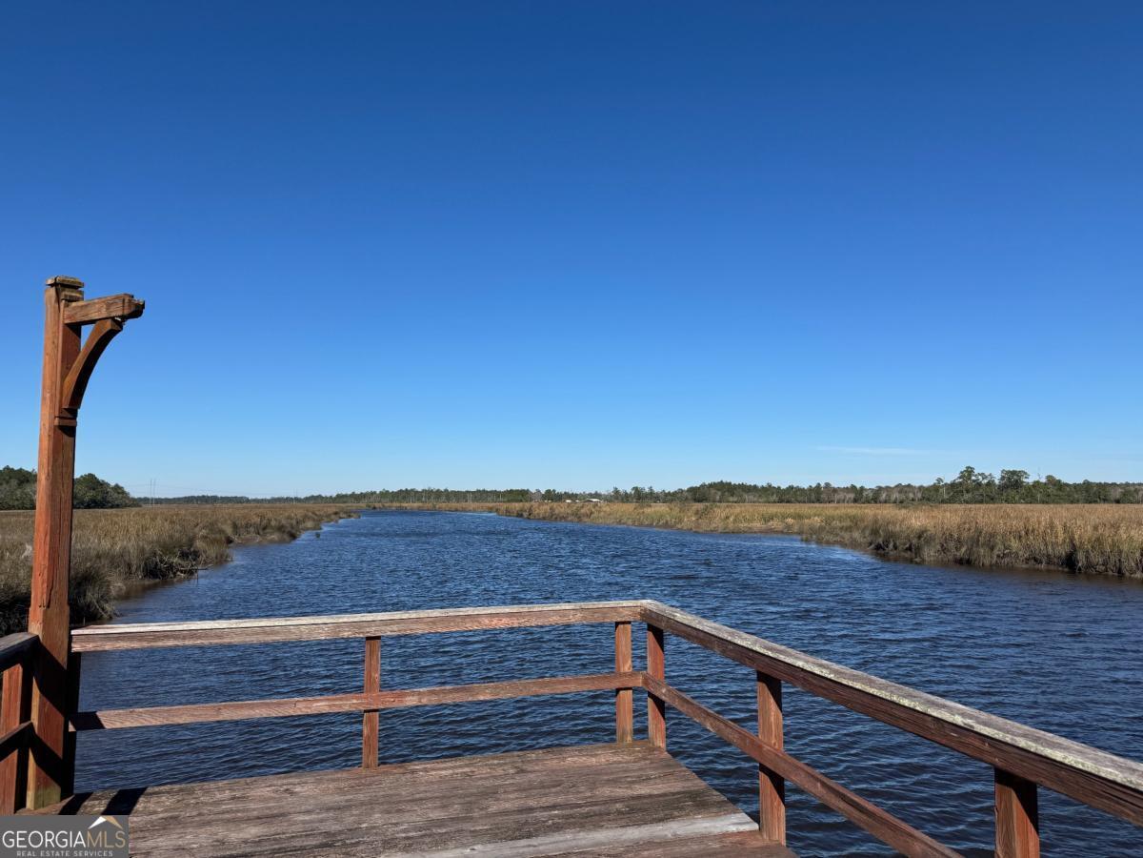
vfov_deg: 56.8
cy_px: 429
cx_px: 572
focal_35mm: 24
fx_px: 792
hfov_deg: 71.6
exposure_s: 1/6410
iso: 80
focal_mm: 6.76
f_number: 1.78
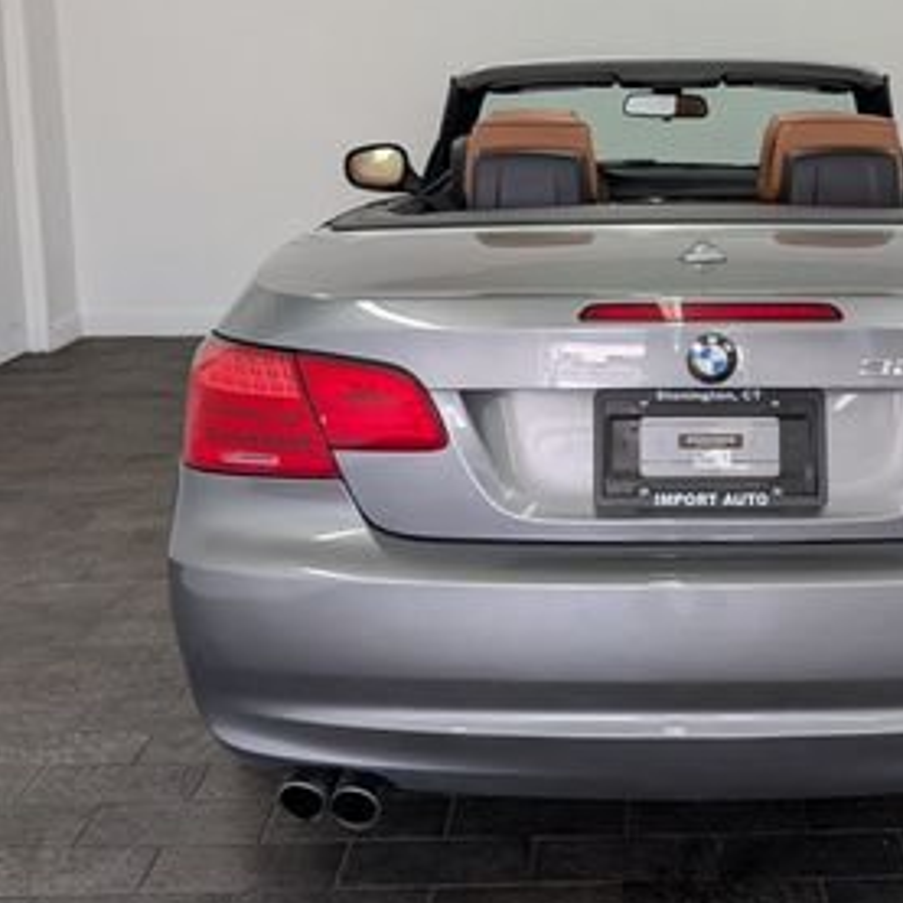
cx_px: 675
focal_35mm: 49
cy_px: 349
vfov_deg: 34.5
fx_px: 1446
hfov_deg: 34.0
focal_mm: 6.9
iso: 23
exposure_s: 1/30
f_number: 1.68
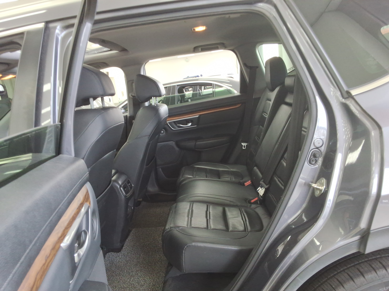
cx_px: 194
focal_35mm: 28
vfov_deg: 49.7
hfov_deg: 63.4
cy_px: 146
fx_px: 315
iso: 59
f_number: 1.9
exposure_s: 1/60
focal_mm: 2.91
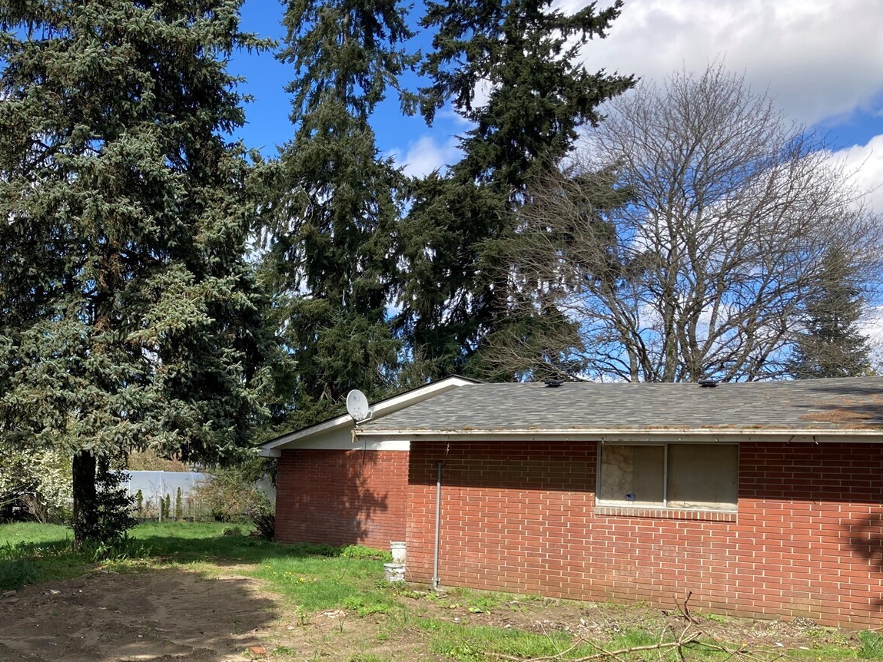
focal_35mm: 39
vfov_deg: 36.5
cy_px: 429
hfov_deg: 46.9
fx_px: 995
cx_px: 274
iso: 20
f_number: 1.8
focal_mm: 3.99
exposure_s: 1/923
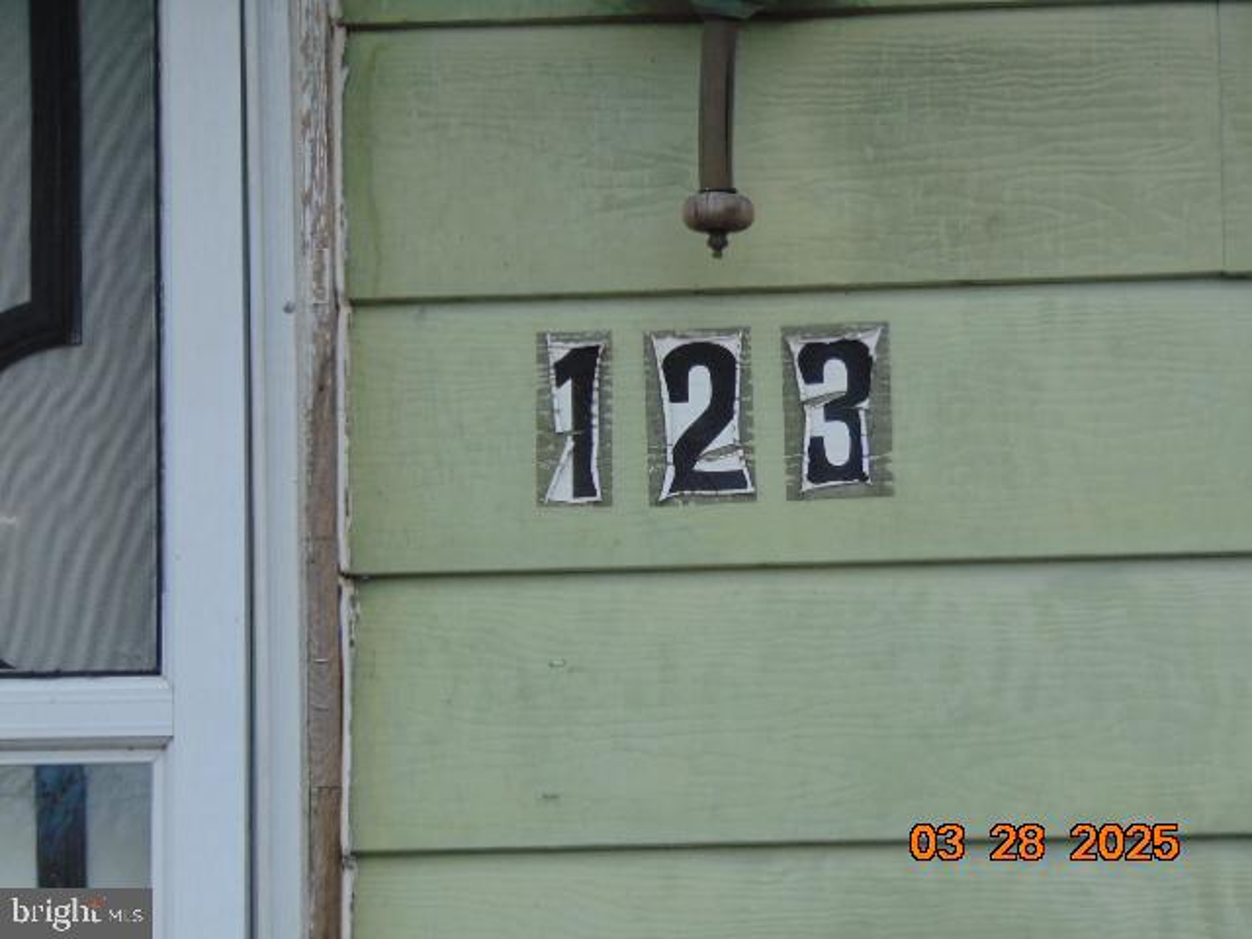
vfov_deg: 9.1
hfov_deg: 12.0
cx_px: 626
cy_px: 470
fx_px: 5932
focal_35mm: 164
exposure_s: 1/125
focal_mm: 29.5
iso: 80
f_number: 4
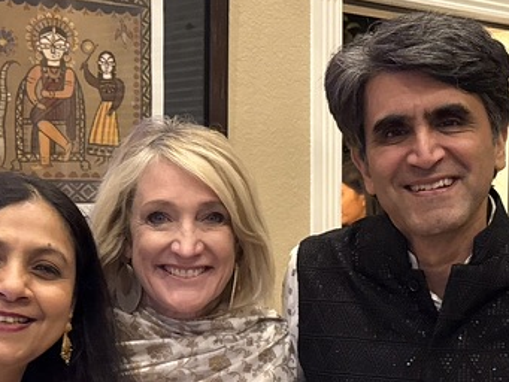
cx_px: 373
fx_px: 1059
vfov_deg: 20.4
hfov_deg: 26.7
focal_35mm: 72
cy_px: 266
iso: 1000
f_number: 1.78
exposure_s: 1/30
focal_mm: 6.76
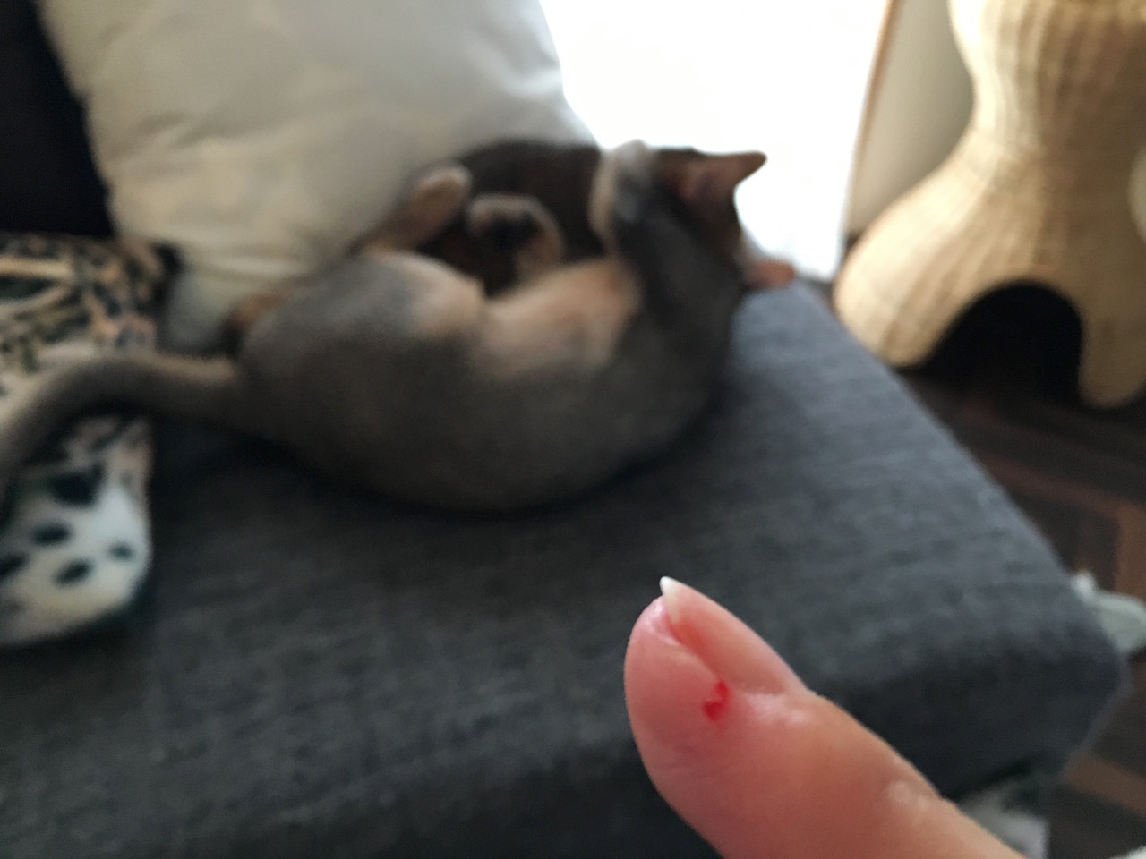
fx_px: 960
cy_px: 430
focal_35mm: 29
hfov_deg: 61.7
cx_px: 573
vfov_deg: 48.2
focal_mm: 4.15
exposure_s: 1/30
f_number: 2.2
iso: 200
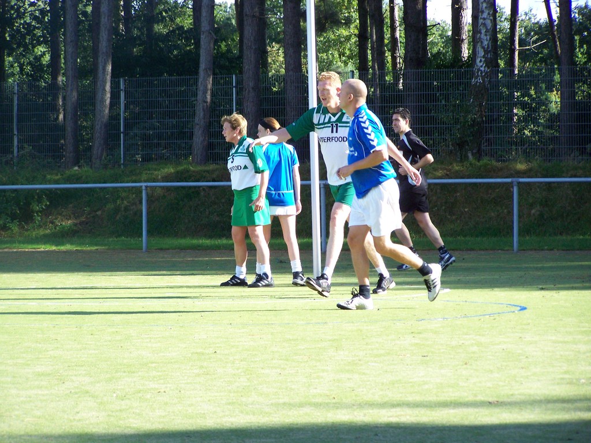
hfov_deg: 10.5
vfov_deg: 7.9
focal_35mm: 189
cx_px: 296
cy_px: 222
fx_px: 3227
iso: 160
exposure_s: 1/400
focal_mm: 31.3
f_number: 3.3
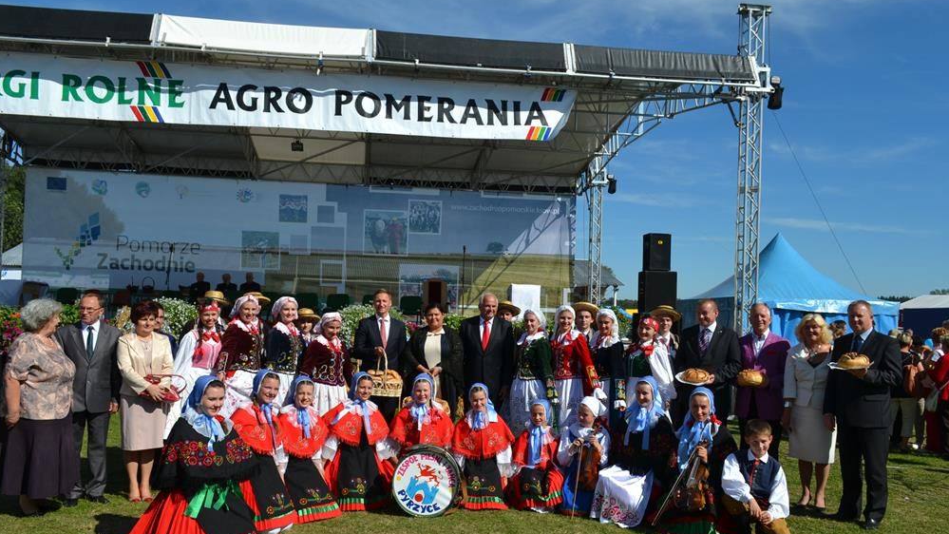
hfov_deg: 66.1
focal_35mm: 29
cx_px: 464
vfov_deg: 40.1
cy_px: 303
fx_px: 730
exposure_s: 1/320
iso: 100
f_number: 9
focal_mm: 18
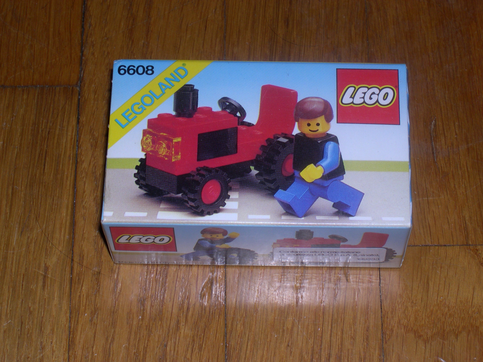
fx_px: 1423
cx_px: 242
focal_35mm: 102
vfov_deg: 14.5
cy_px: 181
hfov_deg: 19.3
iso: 100
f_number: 13
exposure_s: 1/60
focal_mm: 21.6
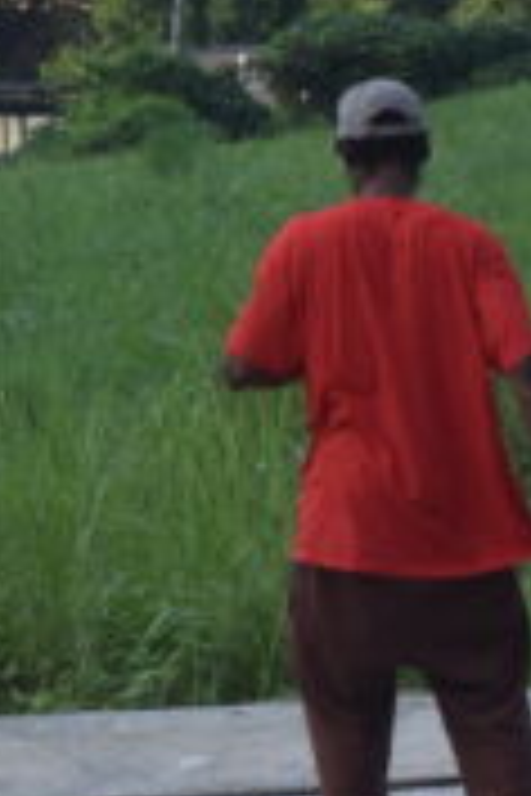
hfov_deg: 4.1
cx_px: -540
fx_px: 7323
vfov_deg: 6.2
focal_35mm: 331
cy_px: 247
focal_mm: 34
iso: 125
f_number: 8
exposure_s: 1/250
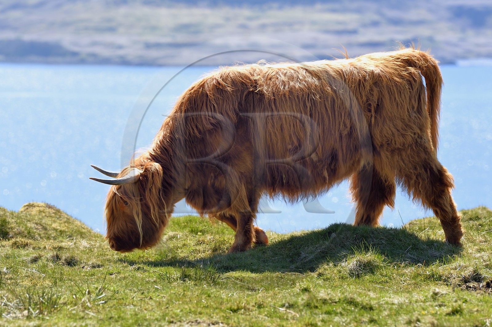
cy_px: 164
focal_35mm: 170
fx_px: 2323
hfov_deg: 12.1
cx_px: 246
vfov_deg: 8.1
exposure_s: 1/320
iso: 200
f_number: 5
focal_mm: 170
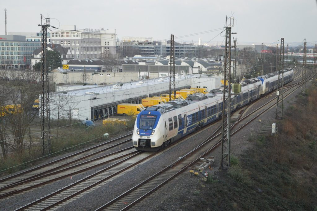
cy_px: 106
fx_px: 726
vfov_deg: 16.5
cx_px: 158
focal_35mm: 82
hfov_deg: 24.6
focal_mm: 55
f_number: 5.6
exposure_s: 1/500
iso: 1100
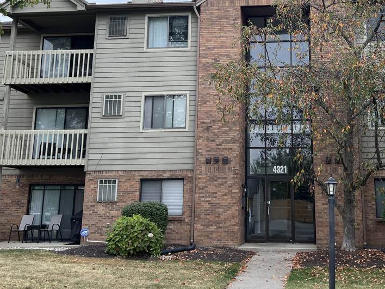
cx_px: 260
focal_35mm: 47
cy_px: 91
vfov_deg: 30.6
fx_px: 523
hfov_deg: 39.9
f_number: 1.5
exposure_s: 1/1183
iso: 50
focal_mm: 5.7
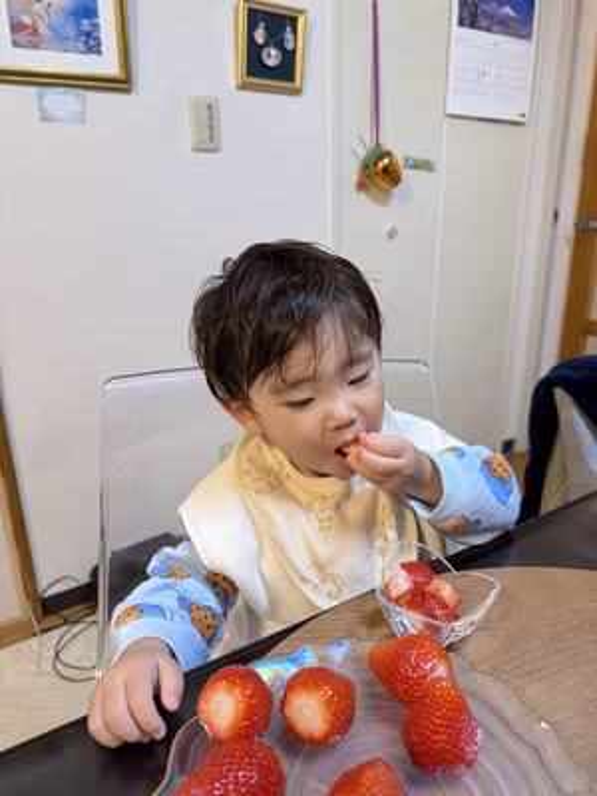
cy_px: 398
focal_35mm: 24
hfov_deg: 56.8
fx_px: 552
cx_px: 298
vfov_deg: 71.6
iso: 320
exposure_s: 1/50
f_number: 1.78
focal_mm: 6.76
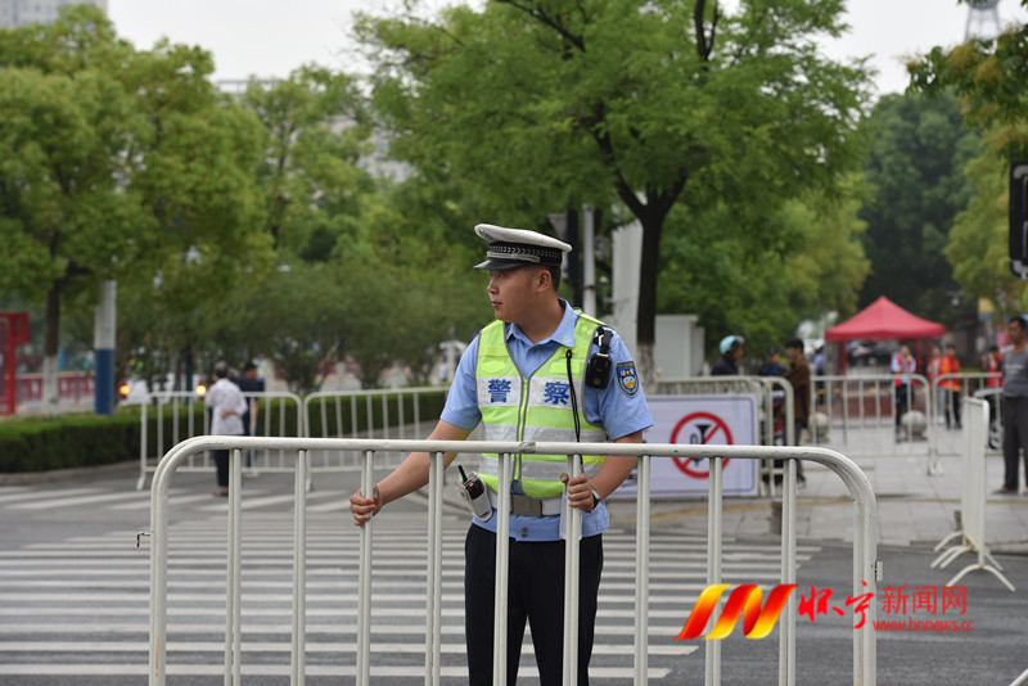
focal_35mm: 102
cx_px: 514
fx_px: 2914
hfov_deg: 20.0
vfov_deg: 13.4
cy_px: 343
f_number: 5.6
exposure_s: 1/500
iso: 400
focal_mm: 102
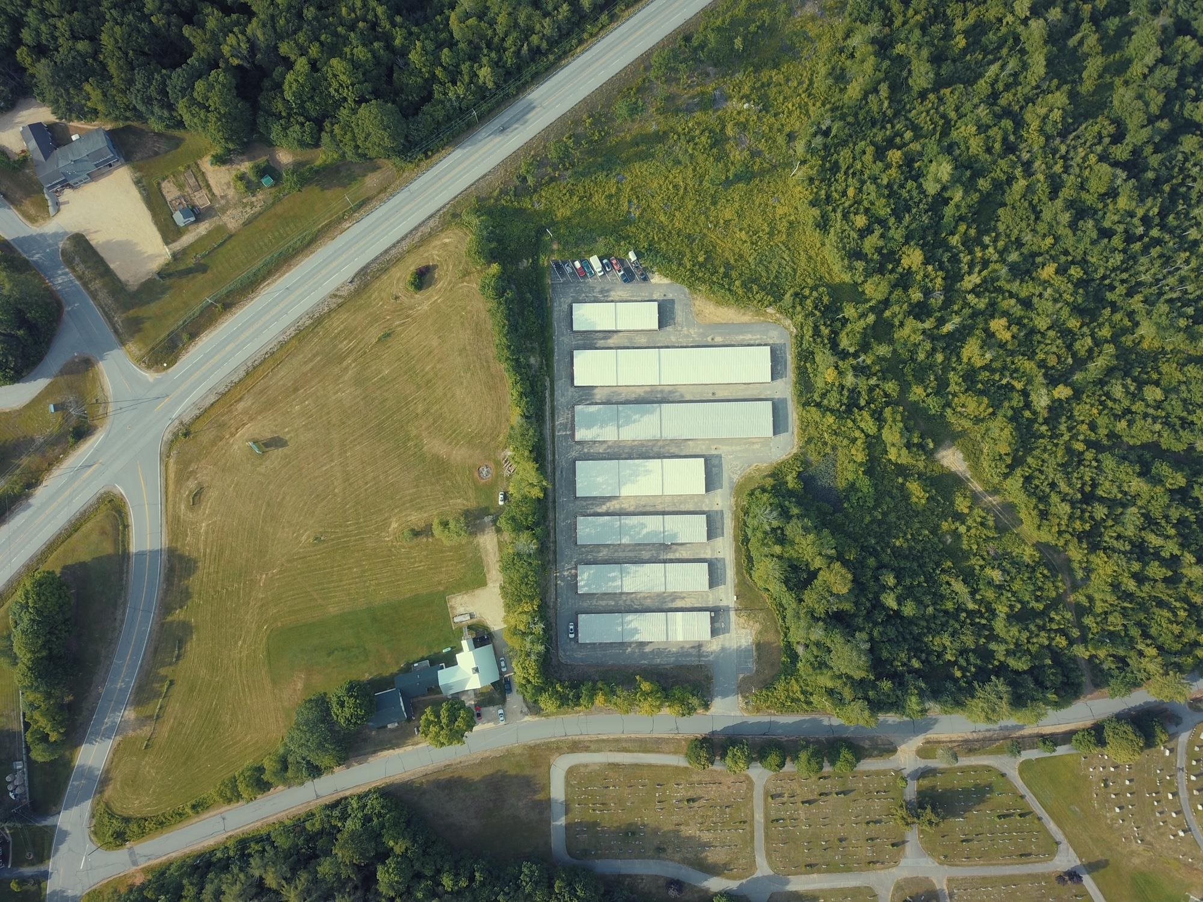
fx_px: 904
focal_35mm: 26
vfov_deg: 53.1
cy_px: 451
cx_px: 602
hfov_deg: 67.3
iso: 100
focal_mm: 4.73
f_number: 2.2
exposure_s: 1/176
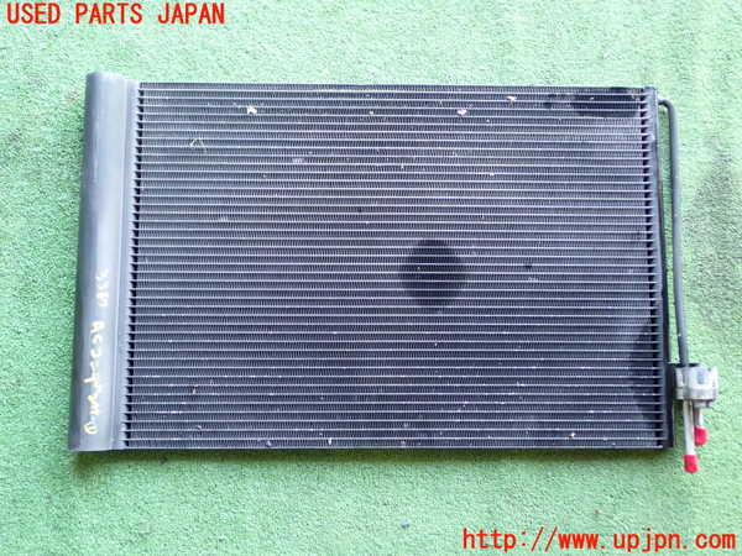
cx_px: 371
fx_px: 815
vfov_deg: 37.7
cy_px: 278
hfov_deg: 49.0
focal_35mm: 38
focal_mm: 6.83
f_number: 2.7
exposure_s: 1/40
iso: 400
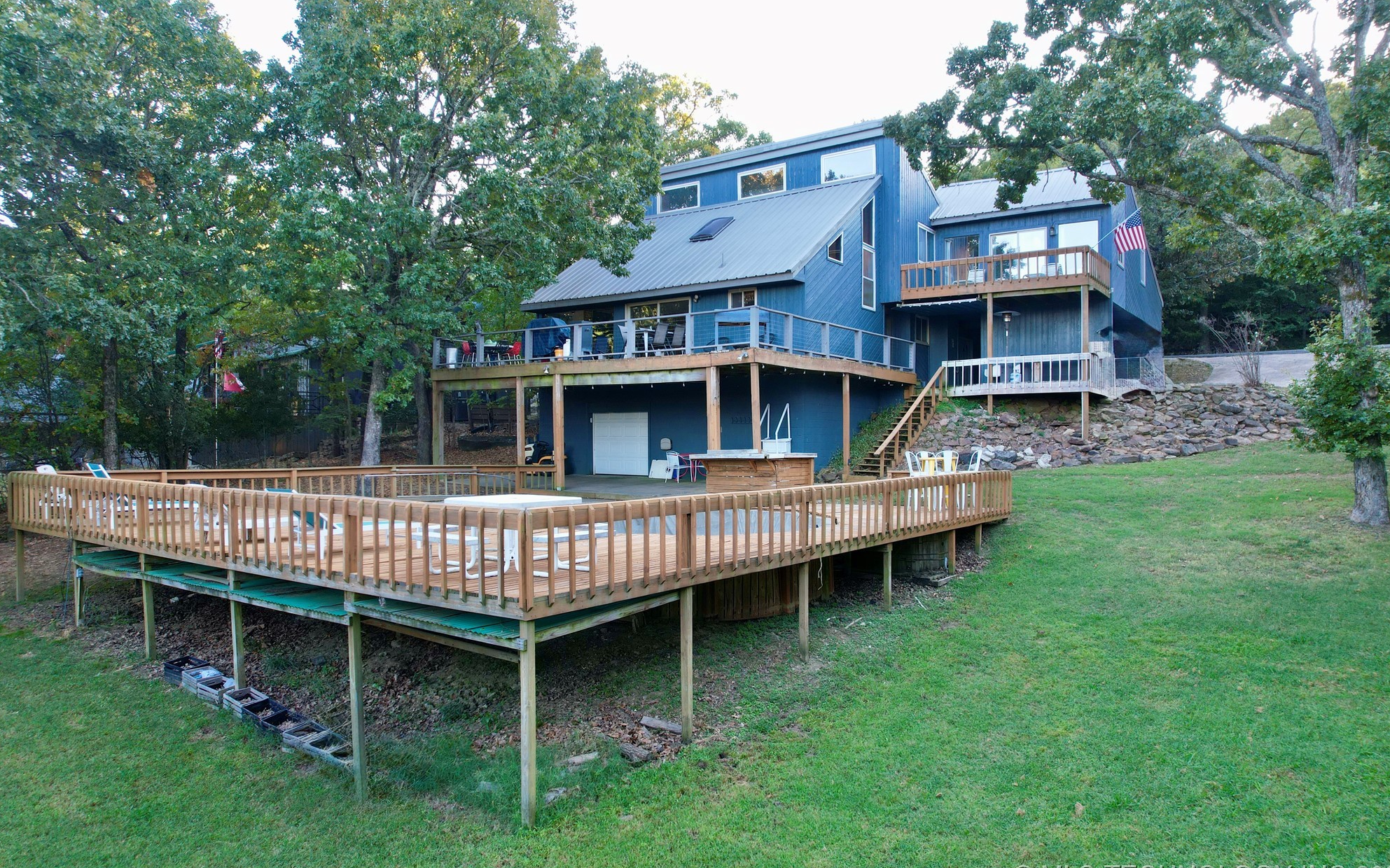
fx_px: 871
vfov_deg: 53.0
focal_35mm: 23
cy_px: 428
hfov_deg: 77.2
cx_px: 707
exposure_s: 1/100
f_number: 2.8
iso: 100
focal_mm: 8.38
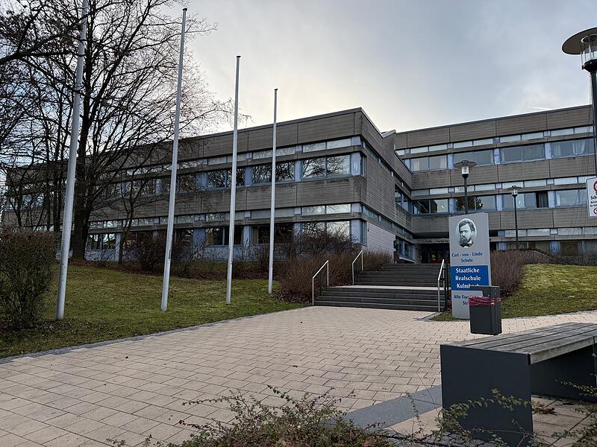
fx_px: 414
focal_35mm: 24
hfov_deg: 71.6
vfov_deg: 56.8
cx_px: 298
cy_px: 224
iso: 100
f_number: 1.78
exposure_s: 1/1437
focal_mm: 6.76
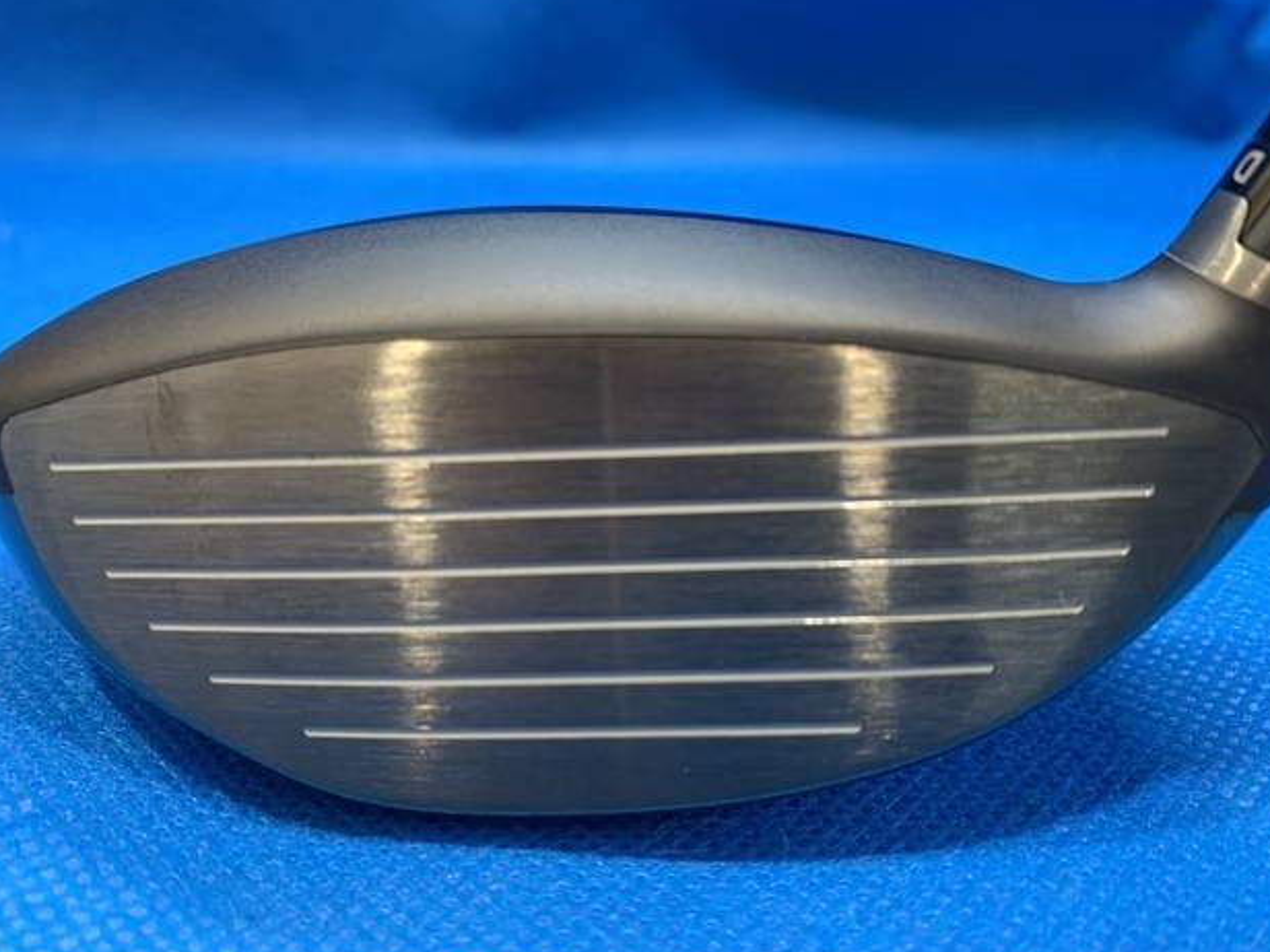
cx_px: 641
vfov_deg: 51.4
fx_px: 991
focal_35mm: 27
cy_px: 482
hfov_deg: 65.3
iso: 250
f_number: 1.8
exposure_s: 1/60
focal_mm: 4.25
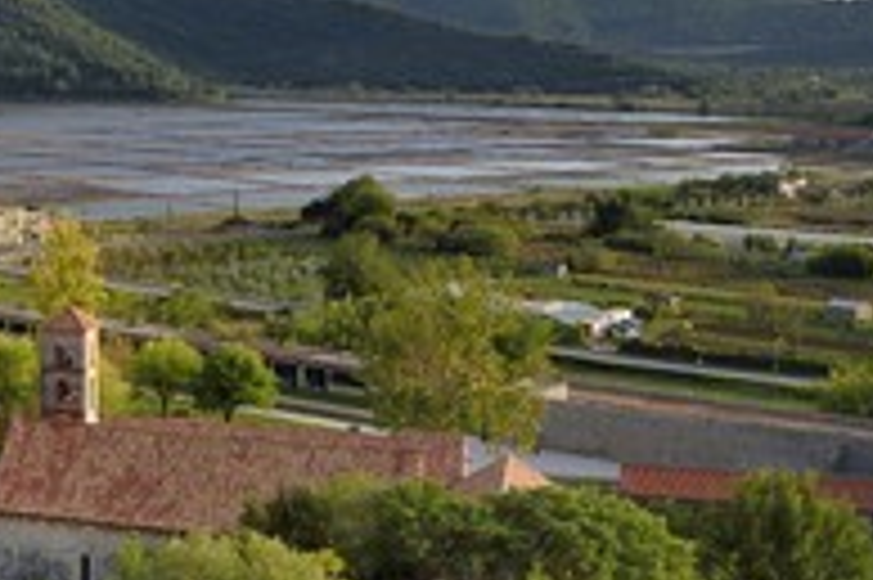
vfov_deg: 20.9
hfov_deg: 28.8
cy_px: 301
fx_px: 1575
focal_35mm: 65
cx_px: -20
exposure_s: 1/100
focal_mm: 30
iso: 200
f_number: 11
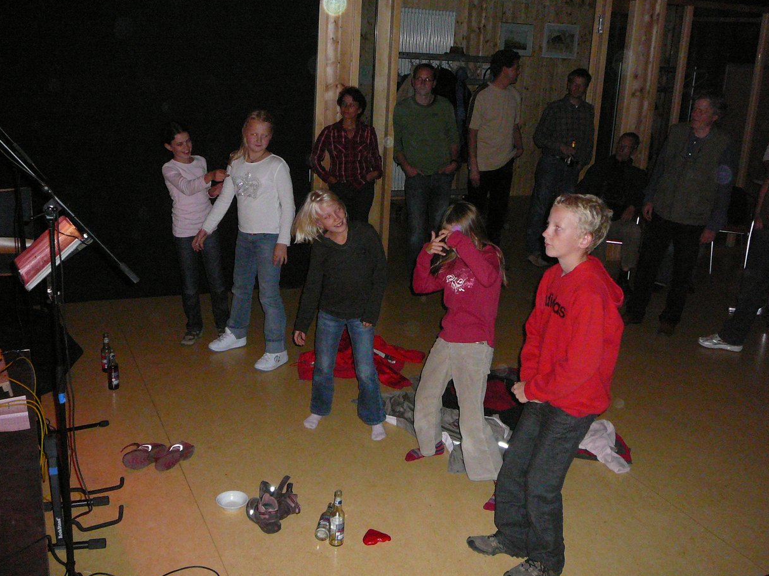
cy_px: 296
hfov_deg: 50.1
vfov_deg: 38.7
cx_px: 395
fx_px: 822
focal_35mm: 37
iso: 400
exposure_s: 1/30
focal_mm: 5.2
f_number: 2.8
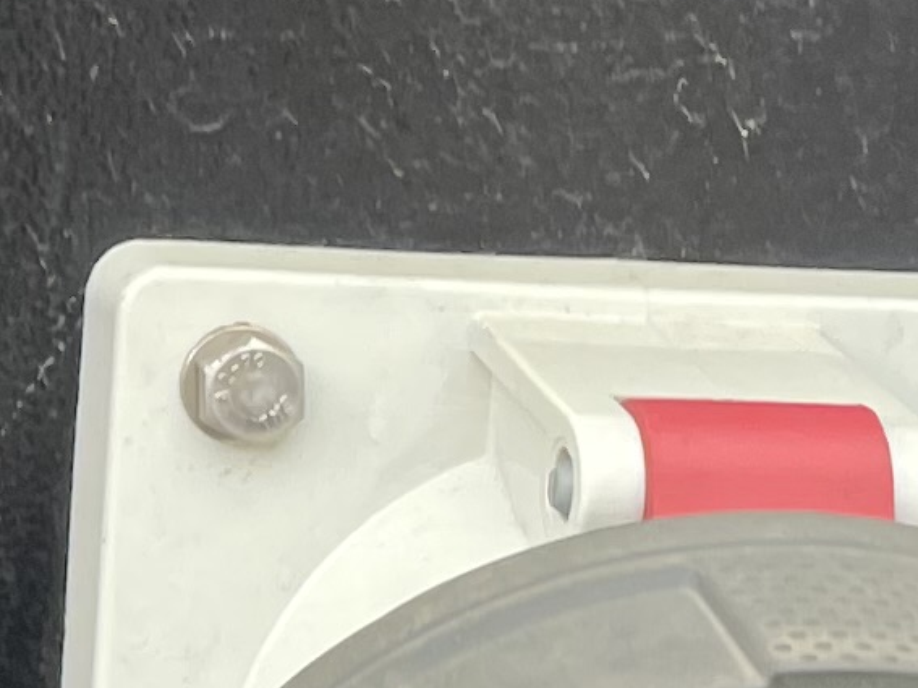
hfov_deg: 10.0
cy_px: 274
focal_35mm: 185
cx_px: -790
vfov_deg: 8.0
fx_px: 4905
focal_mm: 4.2
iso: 64
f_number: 1.6
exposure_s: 1/121
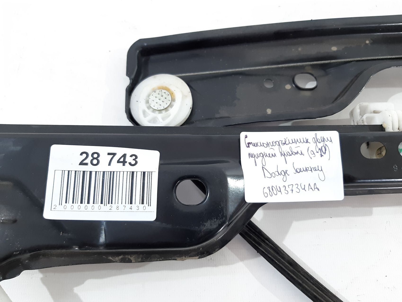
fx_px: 314
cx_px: 201
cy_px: 151
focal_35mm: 27
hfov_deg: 65.3
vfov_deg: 51.3
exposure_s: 1/33
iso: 100
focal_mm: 3.93
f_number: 1.7
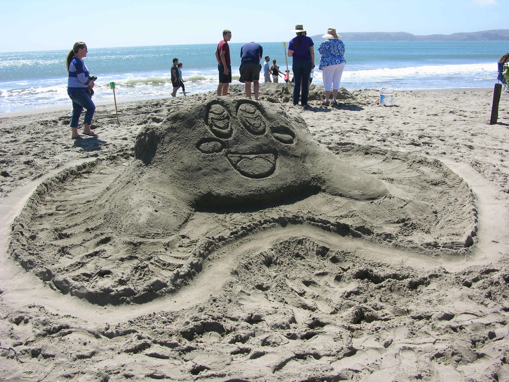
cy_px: 191
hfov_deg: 52.6
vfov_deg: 40.7
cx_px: 254
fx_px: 515
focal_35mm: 35
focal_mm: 8.9
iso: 50
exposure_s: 1/210
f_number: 5.6
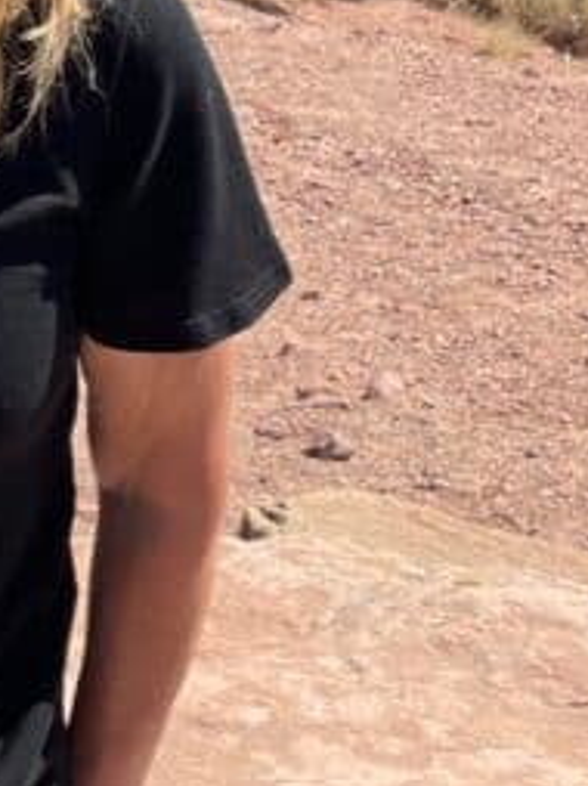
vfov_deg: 18.3
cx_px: -467
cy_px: 12
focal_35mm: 105
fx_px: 2382
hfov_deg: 12.8
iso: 32
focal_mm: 4.2
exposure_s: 1/2451
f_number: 1.6
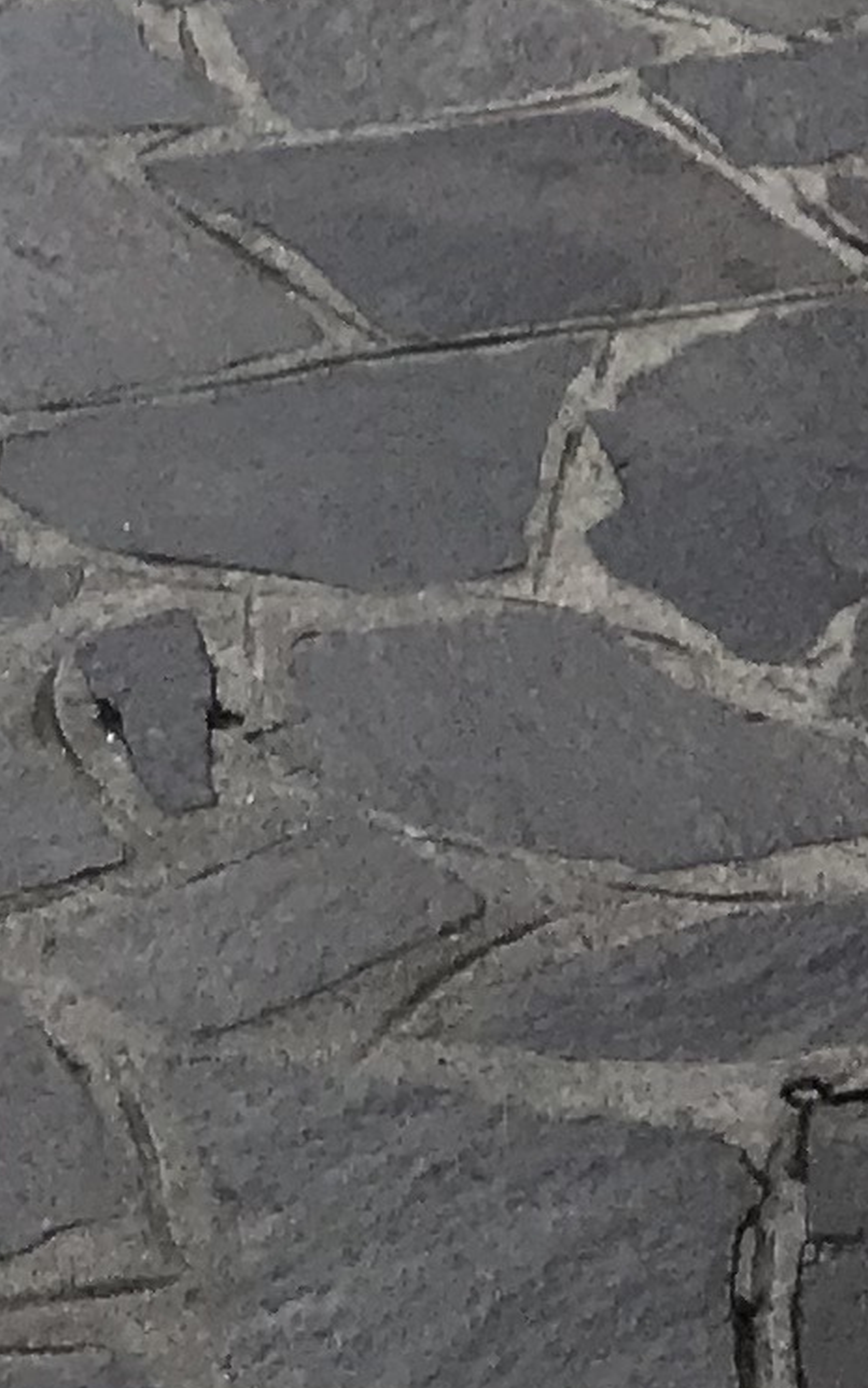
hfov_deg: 8.1
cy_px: -1933
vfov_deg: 11.0
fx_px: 6088
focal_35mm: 161
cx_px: 846
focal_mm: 3.99
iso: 32
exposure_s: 1/50
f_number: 1.8
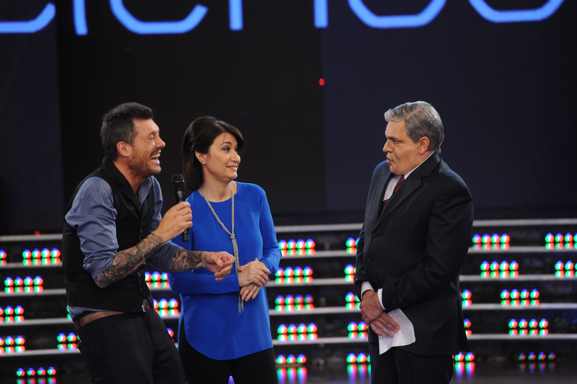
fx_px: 3203
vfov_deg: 6.9
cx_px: 288
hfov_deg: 10.3
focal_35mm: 200
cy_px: 192
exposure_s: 1/250
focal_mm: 200
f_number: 4.5
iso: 800
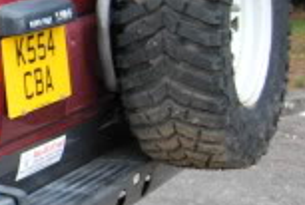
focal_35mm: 138
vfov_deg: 10.0
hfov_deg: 12.8
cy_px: 120
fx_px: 1173
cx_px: -318
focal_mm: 22
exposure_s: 1/30
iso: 560
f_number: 3.8
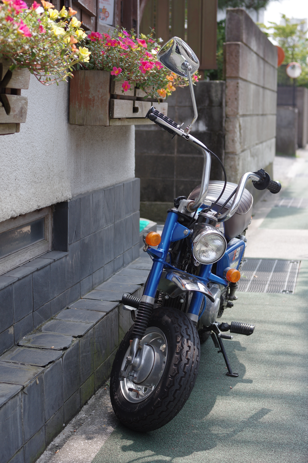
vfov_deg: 33.4
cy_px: 232
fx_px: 771
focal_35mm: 60
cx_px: 154
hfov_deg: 22.6
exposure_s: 1/640
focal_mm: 40
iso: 250
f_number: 4
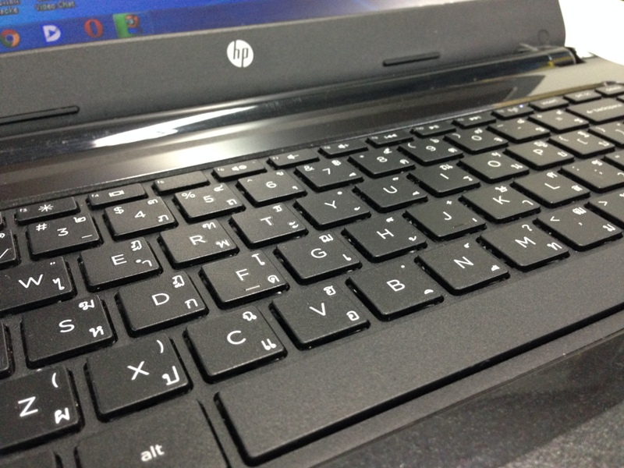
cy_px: 234
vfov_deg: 42.9
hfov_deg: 55.4
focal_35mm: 33
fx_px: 595
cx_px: 312
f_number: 2.4
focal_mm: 4.12
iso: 250
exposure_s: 1/20
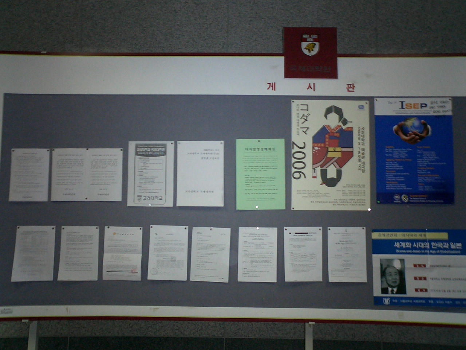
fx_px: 498
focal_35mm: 37
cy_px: 175
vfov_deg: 38.7
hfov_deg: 50.1
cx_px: 233
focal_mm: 5.6
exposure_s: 1/40
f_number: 3.5
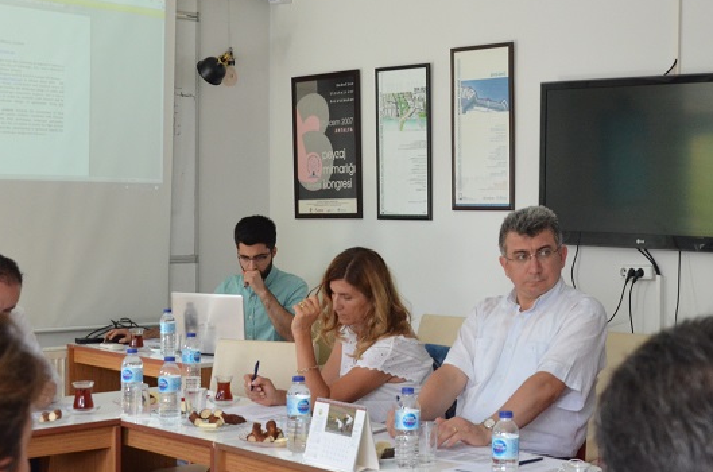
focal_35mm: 68
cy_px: 254
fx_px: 1344
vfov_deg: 19.9
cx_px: 576
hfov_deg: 29.0
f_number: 6.3
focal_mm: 24
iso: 1250
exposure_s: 1/160
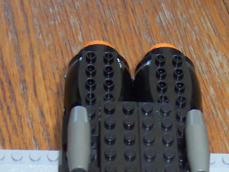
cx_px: 155
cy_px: 206
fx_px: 595
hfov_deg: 21.7
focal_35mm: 90
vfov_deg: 15.8
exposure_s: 1/60
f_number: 2.8
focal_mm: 5.6
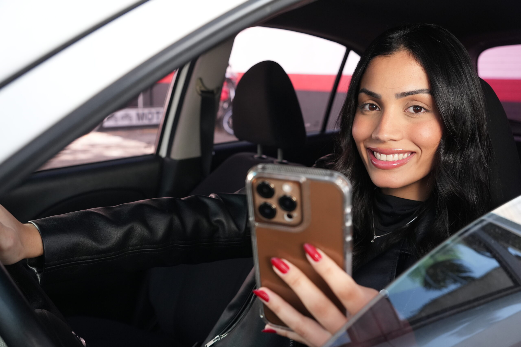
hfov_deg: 51.5
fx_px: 541
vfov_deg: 35.6
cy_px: 174
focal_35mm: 37
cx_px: 260
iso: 800
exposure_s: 1/125
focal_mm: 24.9
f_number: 3.5
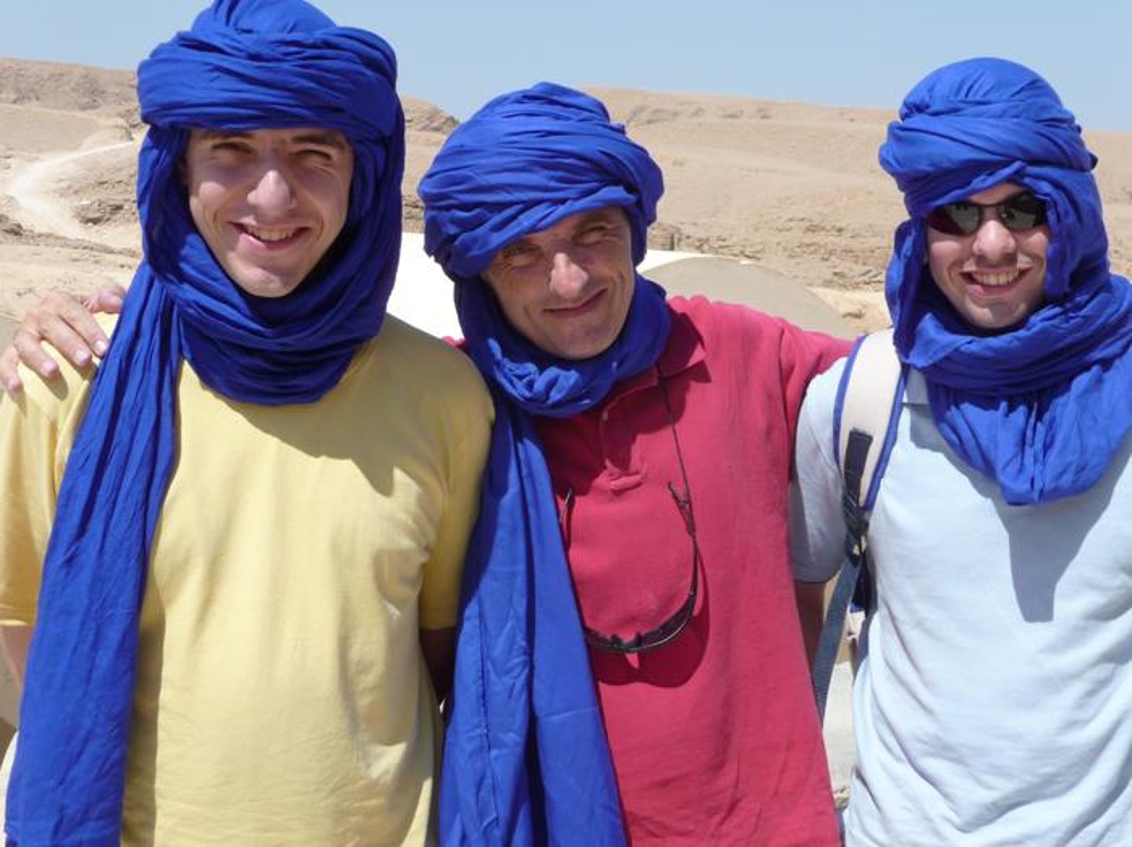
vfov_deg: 26.5
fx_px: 1797
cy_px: 424
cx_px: 566
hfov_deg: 35.0
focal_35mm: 55
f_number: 4.3
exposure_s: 1/800
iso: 100
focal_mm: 9.3
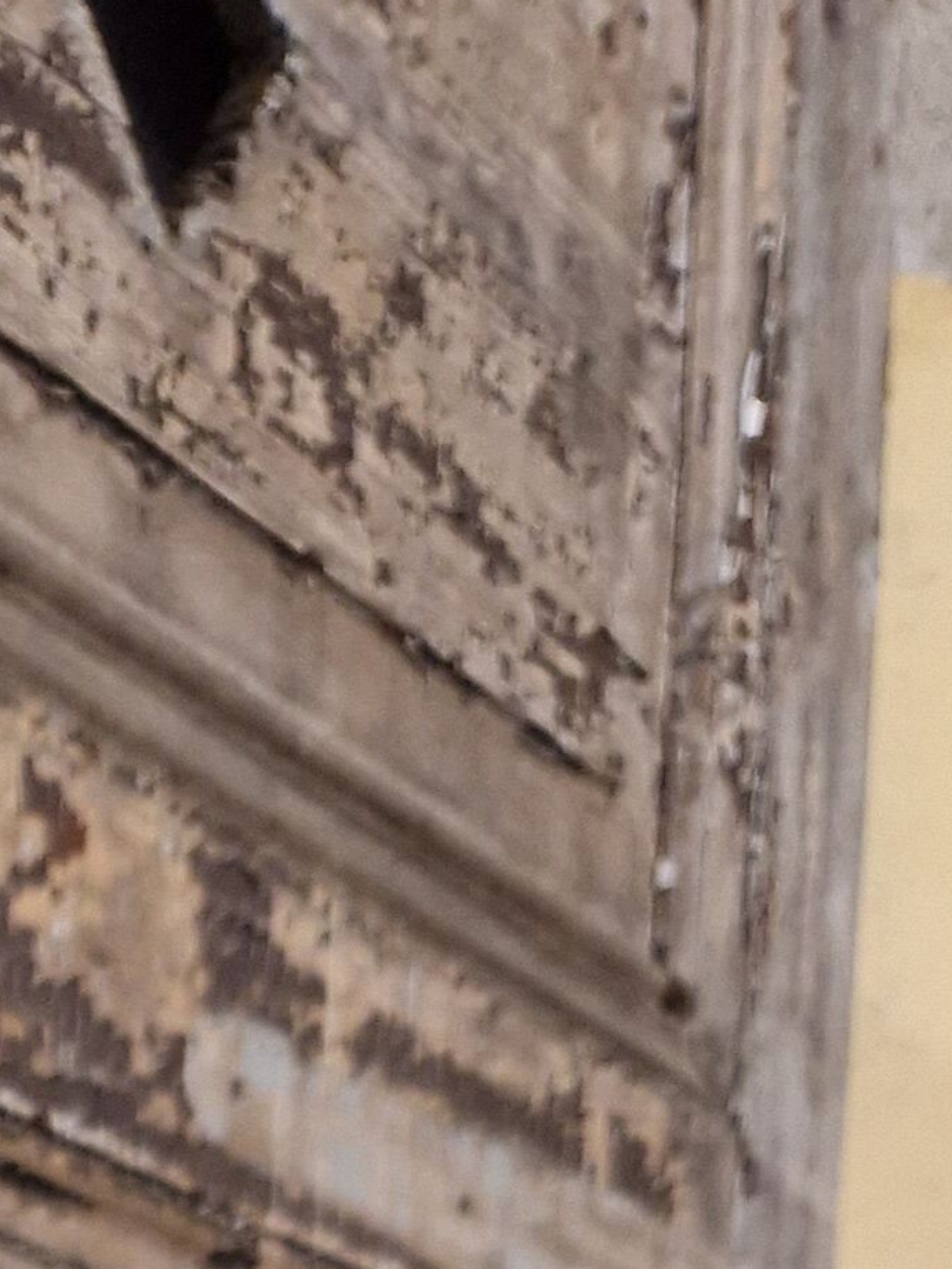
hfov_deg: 13.3
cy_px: 2728
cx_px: -764
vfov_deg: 15.0
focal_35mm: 100
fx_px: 3667
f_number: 1.8
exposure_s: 1/100
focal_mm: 5.4
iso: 320
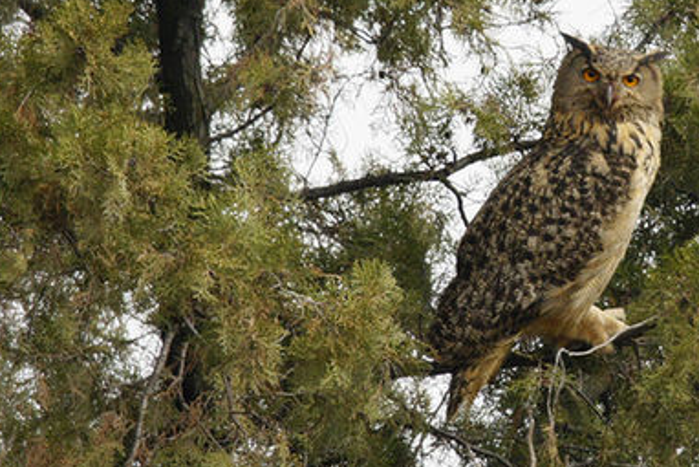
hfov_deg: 2.7
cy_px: 261
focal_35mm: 761
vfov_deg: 1.8
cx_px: 431
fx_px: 14781
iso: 400
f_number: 7.1
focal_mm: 400
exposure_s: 1/640
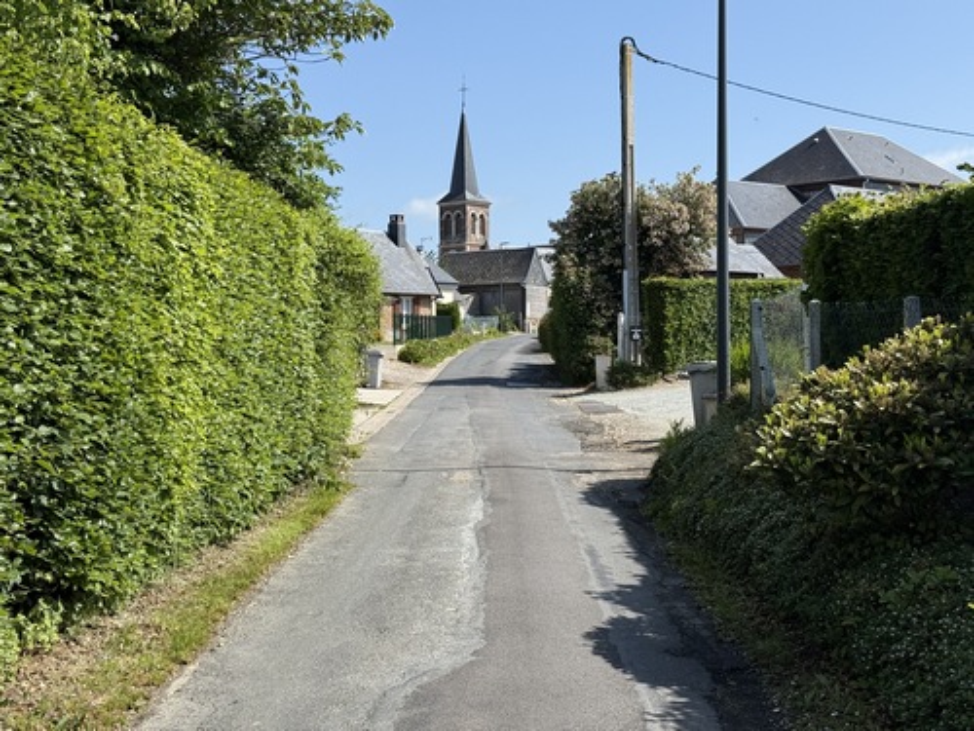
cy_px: 366
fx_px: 1351
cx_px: 487
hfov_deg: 39.7
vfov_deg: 30.3
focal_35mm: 48
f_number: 1.78
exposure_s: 1/4587
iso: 80
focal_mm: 6.76
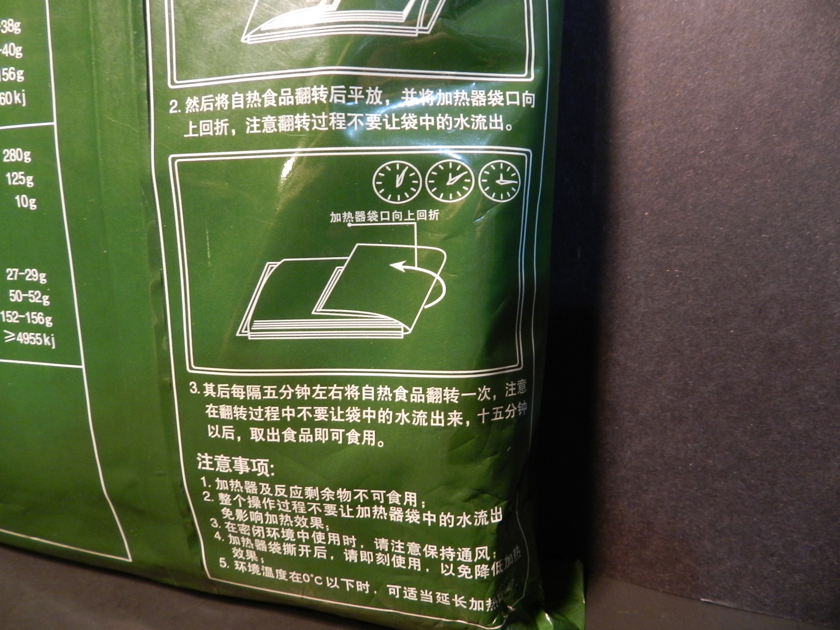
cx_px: 420
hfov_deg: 73.9
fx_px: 558
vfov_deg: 58.9
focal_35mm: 23
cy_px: 315
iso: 400
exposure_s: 1/6
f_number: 3.4
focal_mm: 4
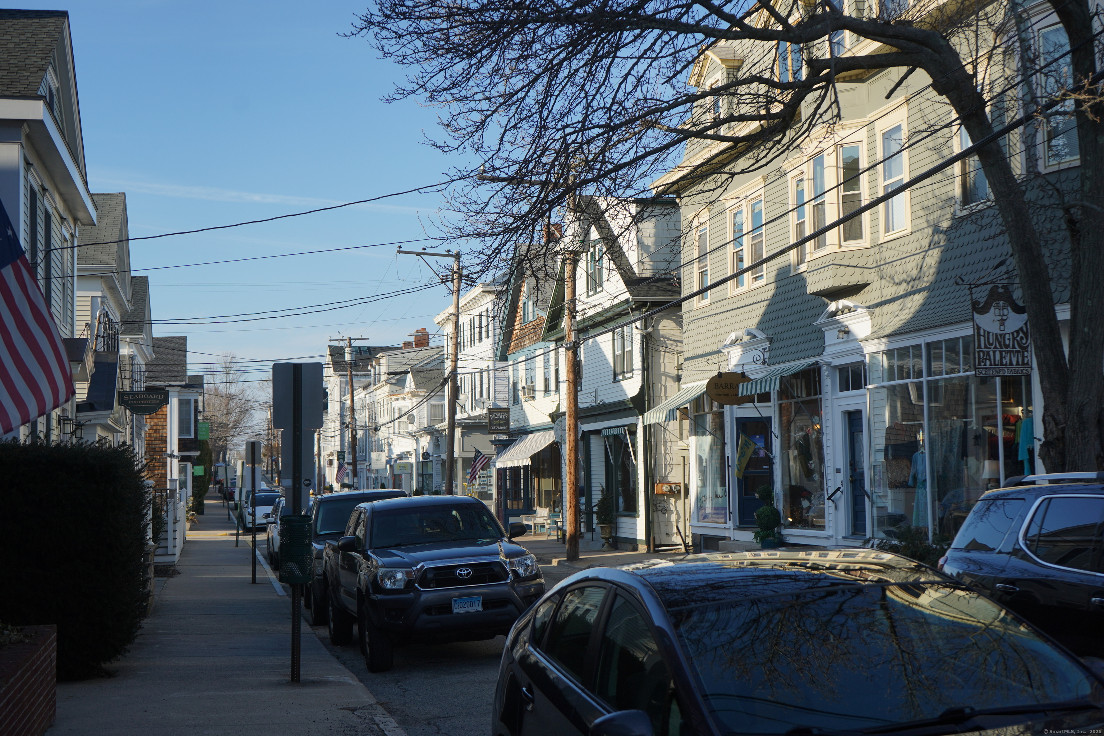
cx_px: 552
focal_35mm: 47
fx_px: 1441
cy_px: 368
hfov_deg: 41.9
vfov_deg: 28.6
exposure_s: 1/500
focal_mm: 47
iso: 100
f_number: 5
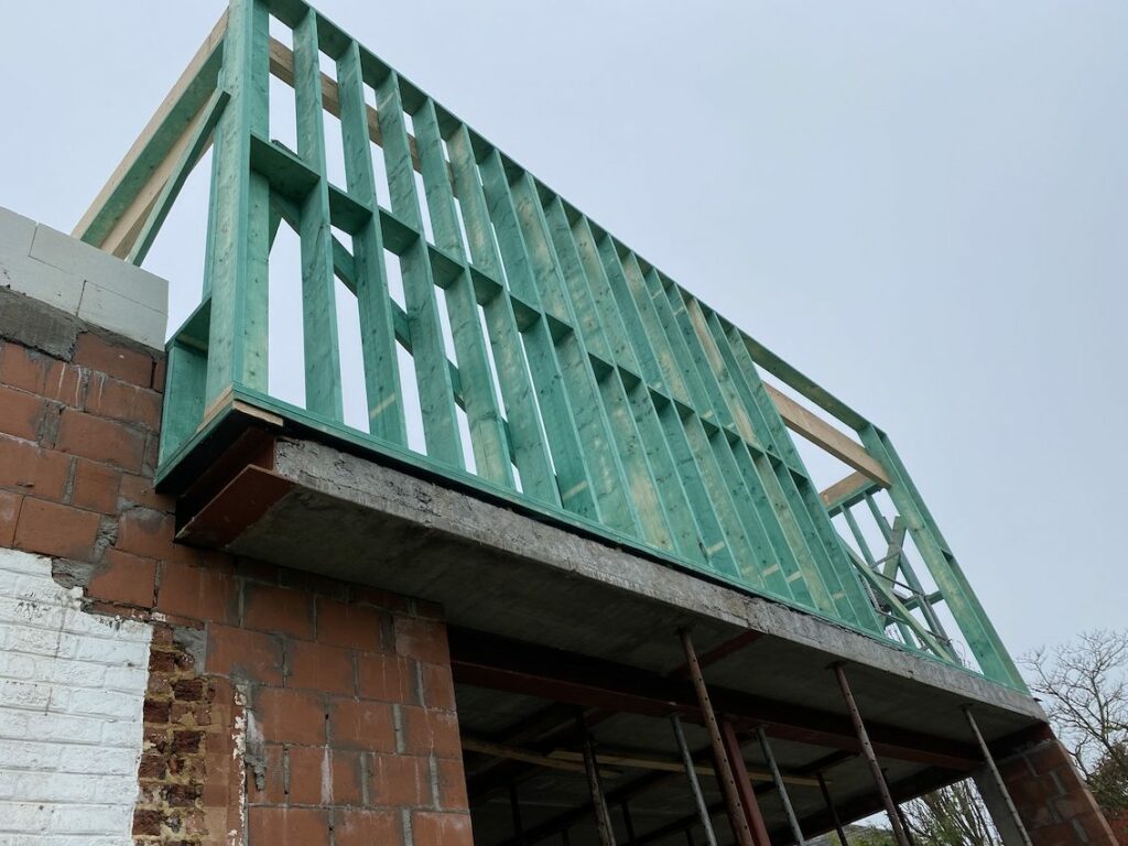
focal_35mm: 26
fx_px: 847
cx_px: 564
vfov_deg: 53.1
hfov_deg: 67.3
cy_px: 423
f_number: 1.8
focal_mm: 4.25
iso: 32
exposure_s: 1/920
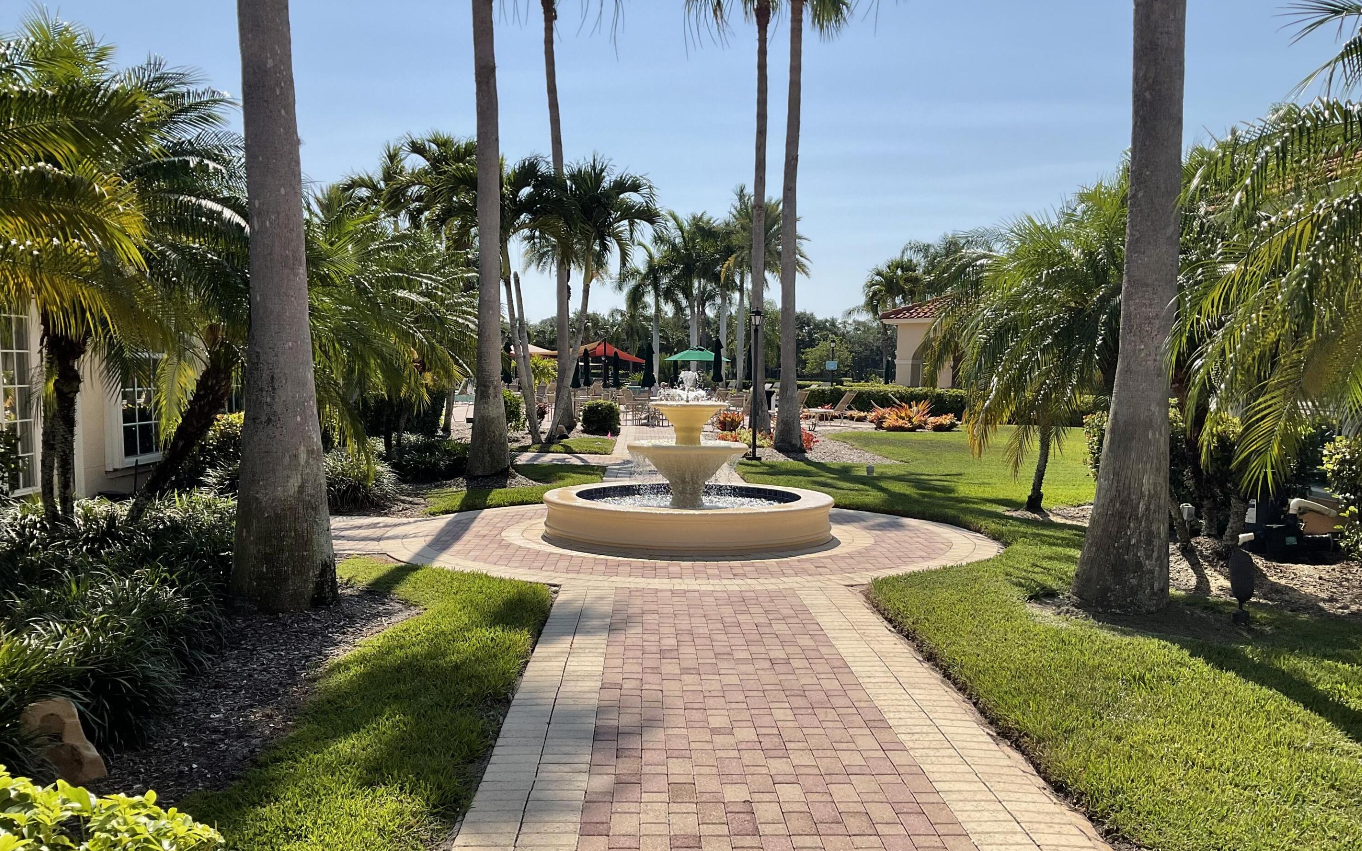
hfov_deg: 61.2
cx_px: 685
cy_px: 510
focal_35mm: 31
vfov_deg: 40.4
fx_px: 1151
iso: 16
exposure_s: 1/2538
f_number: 1.8
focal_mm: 3
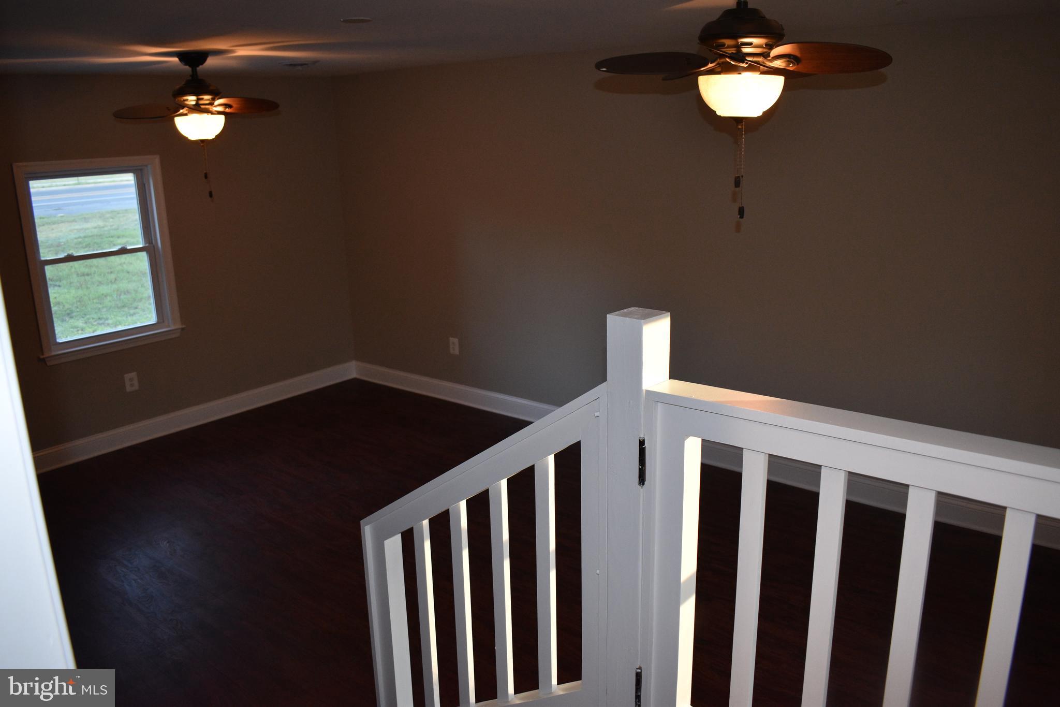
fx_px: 795
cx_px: 530
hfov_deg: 67.4
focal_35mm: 27
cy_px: 354
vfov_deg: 47.9
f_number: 4
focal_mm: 18
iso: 800
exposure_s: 1/60
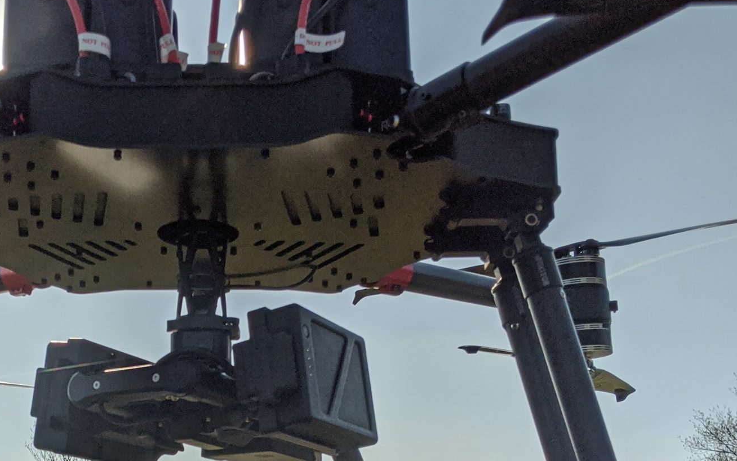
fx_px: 1125
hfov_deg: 35.7
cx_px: 219
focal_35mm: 56
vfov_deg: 22.4
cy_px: 443
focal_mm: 4.44
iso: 85
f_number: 1.8
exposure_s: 1/23256
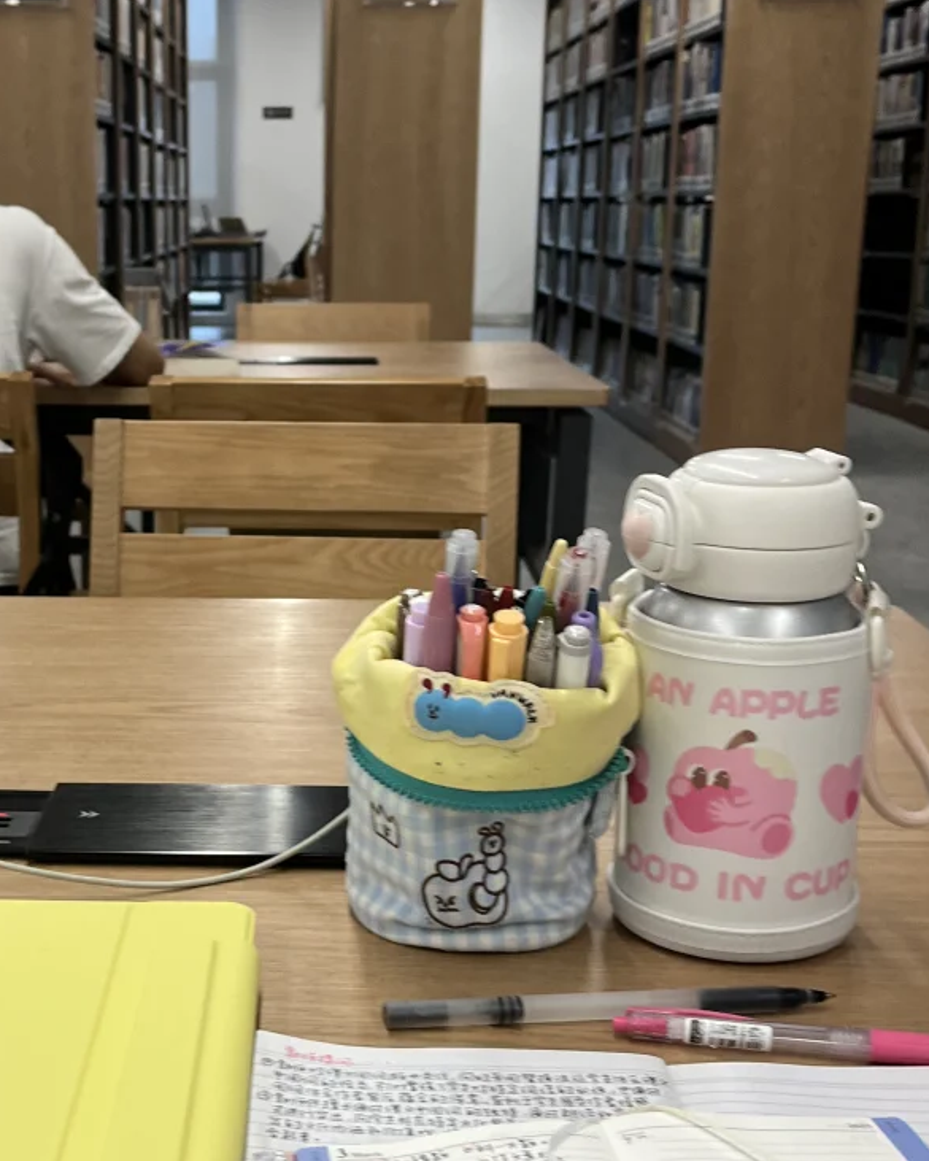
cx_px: 227
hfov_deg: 29.8
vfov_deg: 37.2
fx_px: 1718
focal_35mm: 50
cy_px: 680
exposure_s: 1/100
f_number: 1.6
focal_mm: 5.1
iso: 125
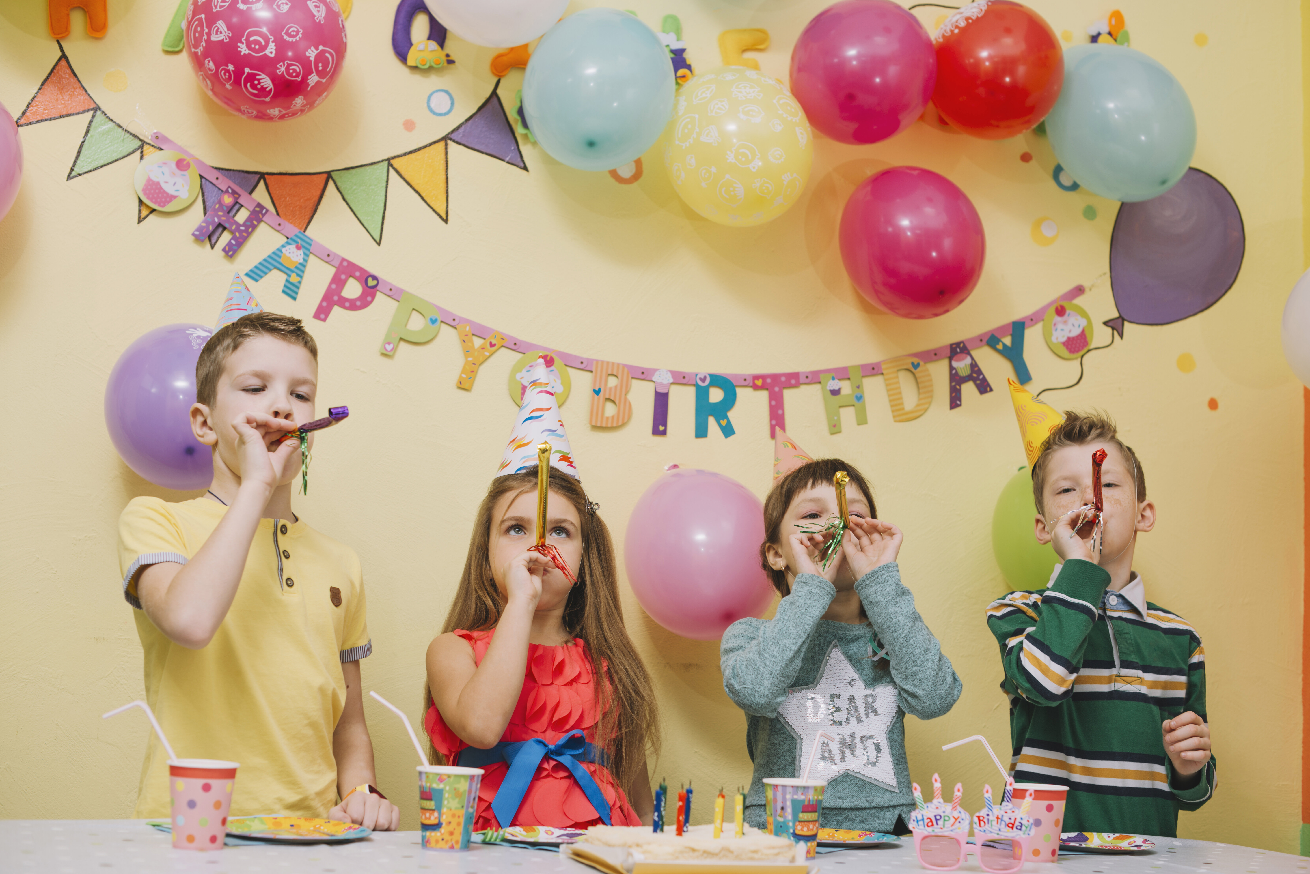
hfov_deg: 39.6
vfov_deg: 27.0
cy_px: 437
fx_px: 1820
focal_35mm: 50
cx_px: 655
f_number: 4
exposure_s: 1/160
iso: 100
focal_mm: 50
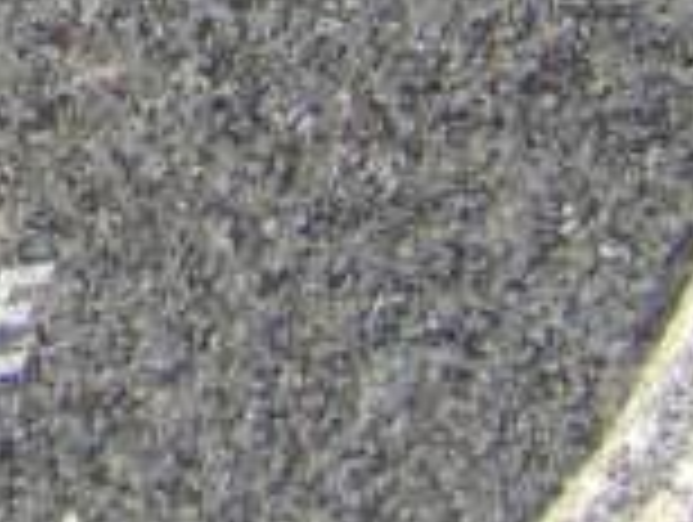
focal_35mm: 280
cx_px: -1206
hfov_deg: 6.6
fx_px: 5614
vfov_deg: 5.2
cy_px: -760
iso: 64
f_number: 2.8
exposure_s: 1/800
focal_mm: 5.85
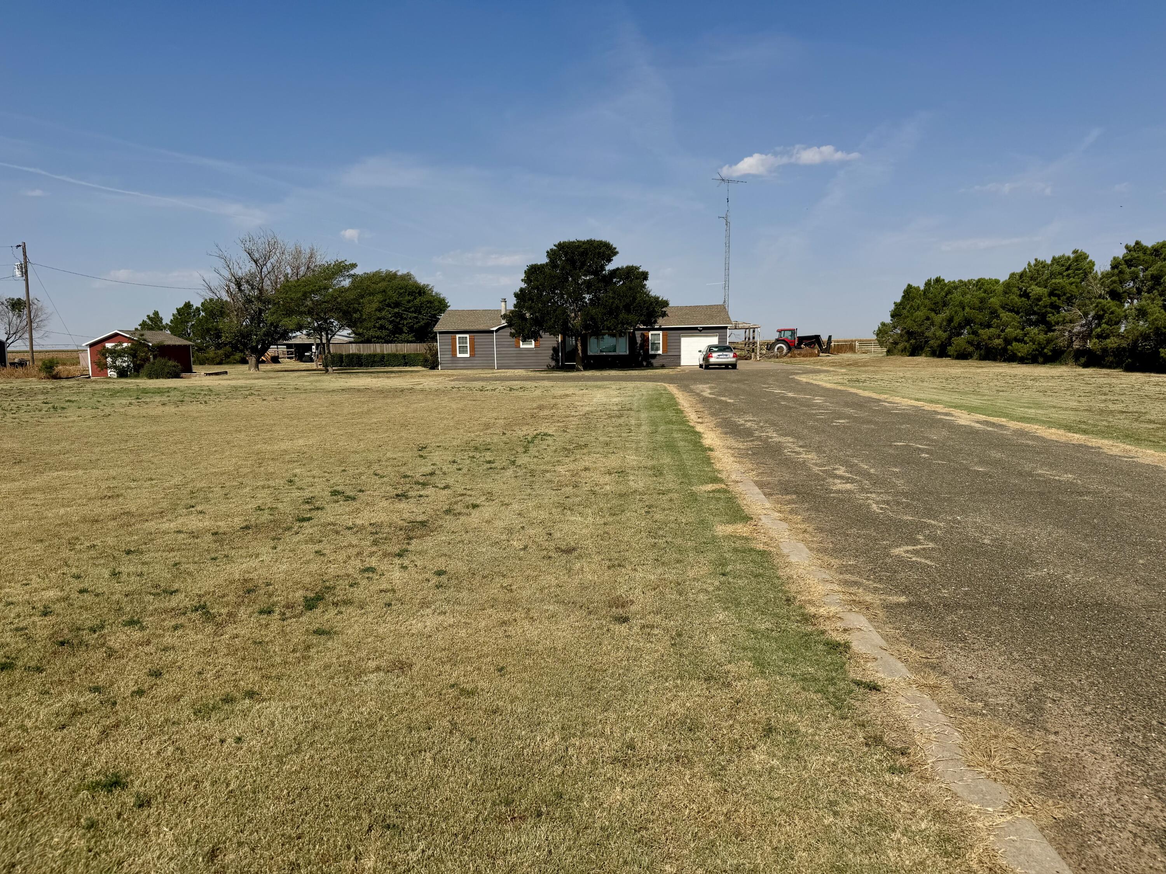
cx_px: 583
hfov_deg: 71.6
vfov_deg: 56.8
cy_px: 437
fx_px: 808
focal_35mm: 24
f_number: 1.78
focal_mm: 6.76
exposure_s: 1/7092
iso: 80
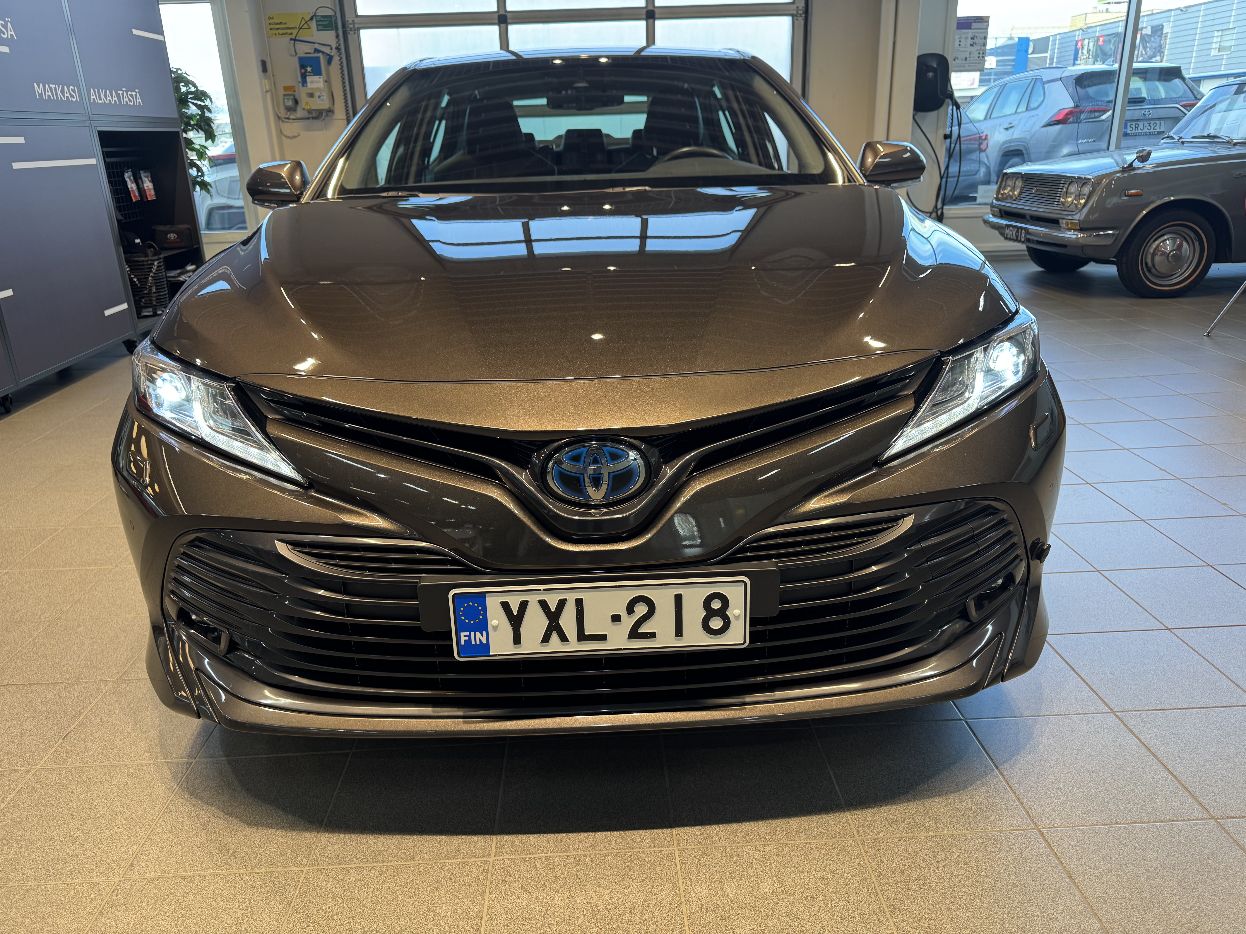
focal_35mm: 24
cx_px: 623
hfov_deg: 71.6
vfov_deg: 56.8
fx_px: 864
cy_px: 467
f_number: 1.78
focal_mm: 6.76
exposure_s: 1/100
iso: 100
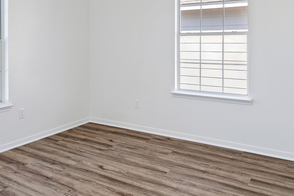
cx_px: 122
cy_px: 46
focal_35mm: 35
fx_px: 286
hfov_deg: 54.2
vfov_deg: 36.8
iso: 200
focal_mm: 16
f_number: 9
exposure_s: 1/3
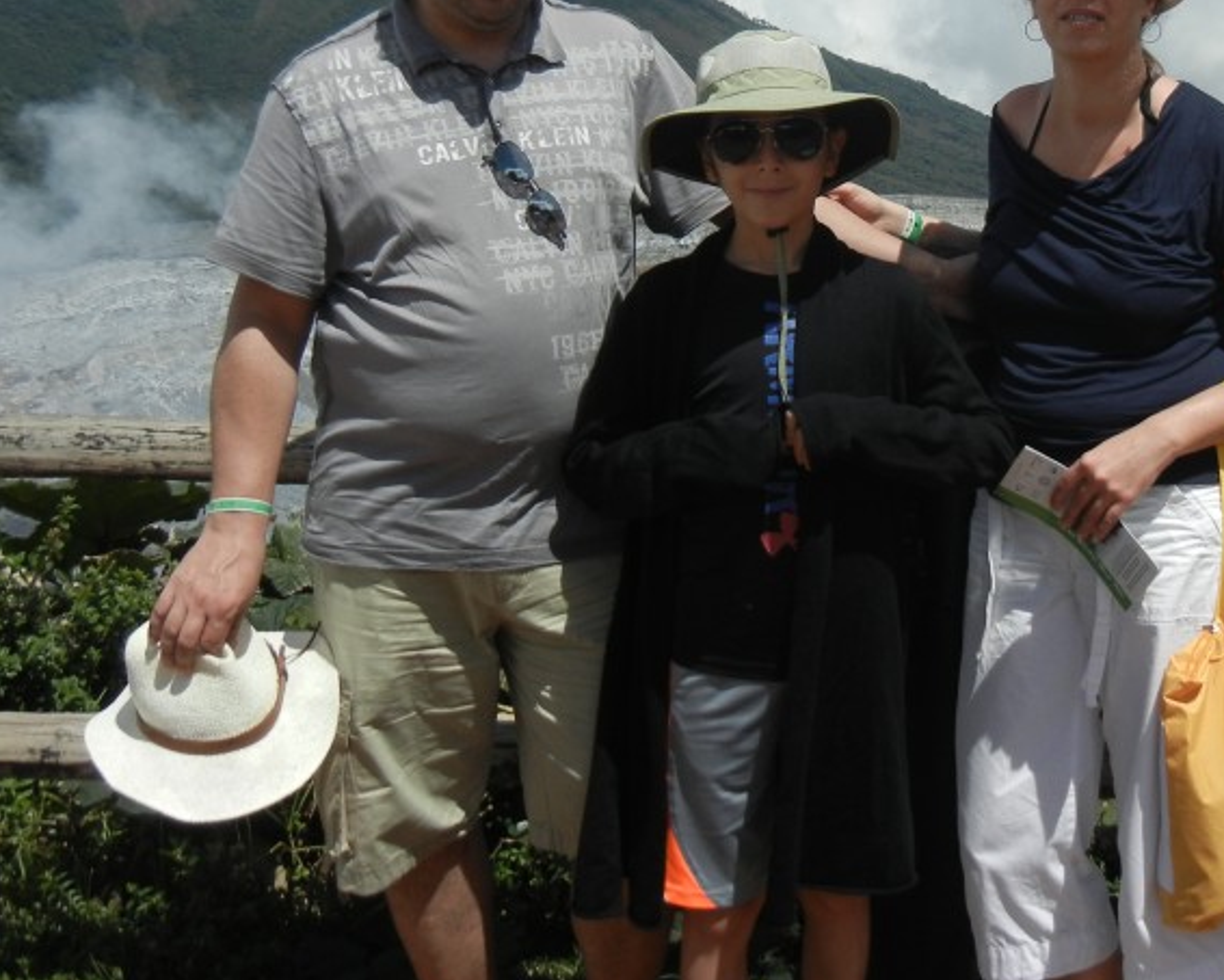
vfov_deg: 28.1
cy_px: 206
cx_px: 863
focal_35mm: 53
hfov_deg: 34.8
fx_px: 1920
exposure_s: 1/676
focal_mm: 5.4
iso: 160
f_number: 7
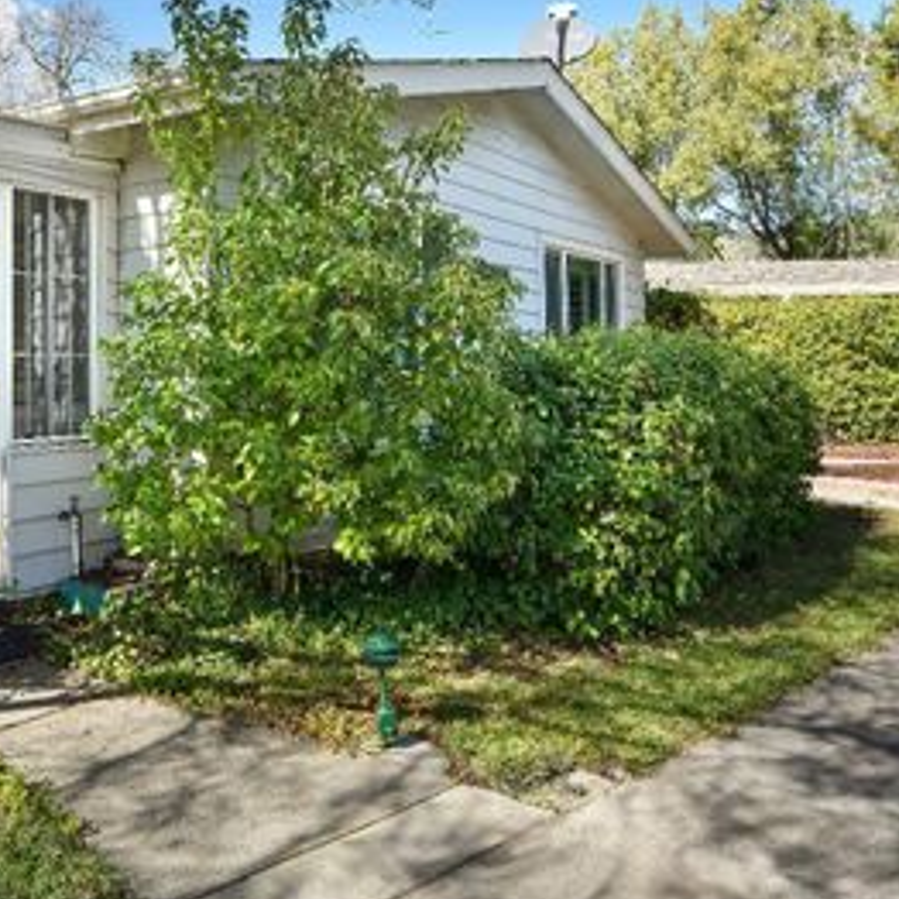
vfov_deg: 48.2
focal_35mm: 34
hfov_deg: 47.4
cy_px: 372
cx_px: 278
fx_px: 999
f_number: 6.3
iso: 100
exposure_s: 1/160
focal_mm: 14
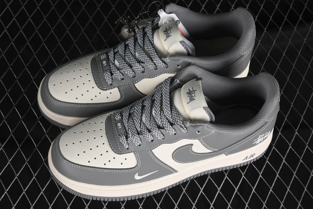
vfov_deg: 18.2
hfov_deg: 27.0
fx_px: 652
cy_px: 104
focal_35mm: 75
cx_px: 156
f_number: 7.1
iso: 160
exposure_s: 1/80
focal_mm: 50
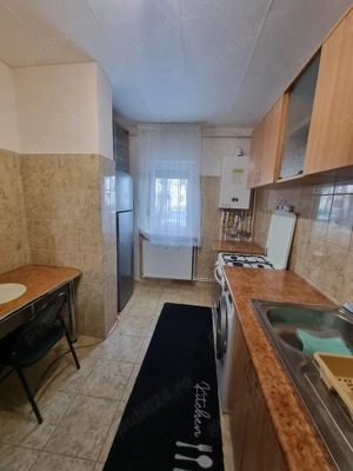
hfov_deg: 89.9
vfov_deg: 106.2
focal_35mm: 13
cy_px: 236
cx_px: 176
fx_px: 177
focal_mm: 2.2
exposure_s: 1/33
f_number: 2.2
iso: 320
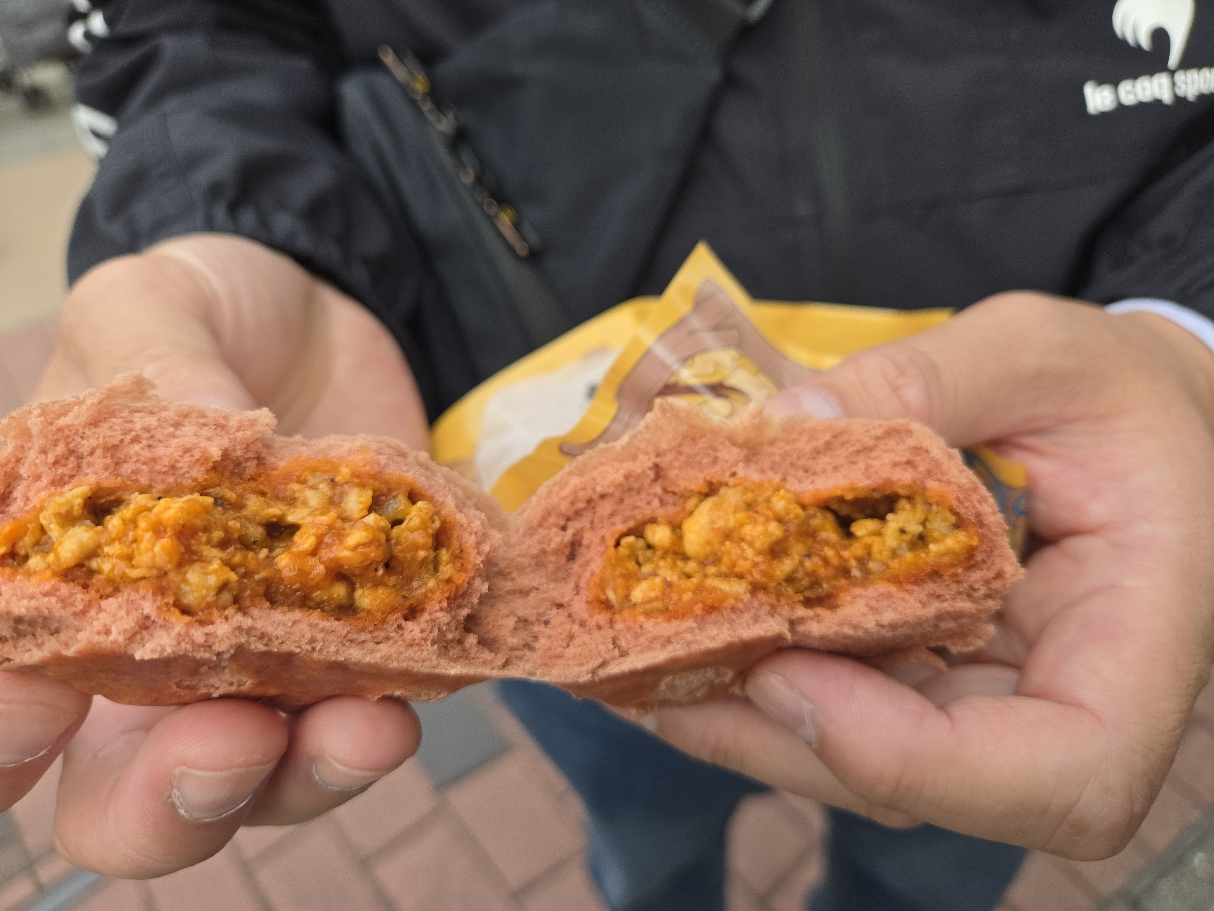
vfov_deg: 58.9
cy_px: 456
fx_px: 807
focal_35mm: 23
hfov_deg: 73.9
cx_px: 607
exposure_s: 1/952
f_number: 1.8
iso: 80
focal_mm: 5.4
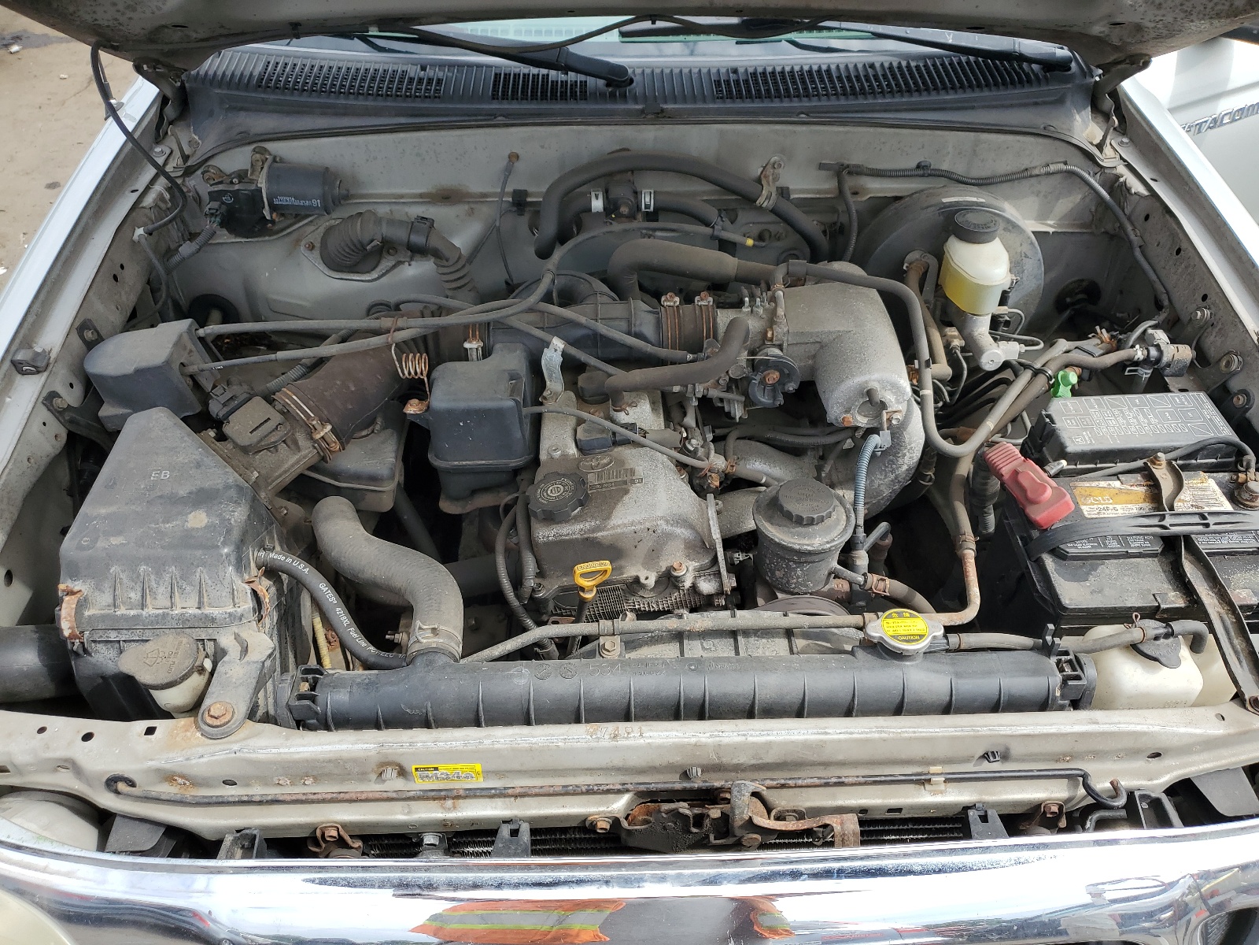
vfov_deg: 53.1
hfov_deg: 67.3
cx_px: 630
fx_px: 946
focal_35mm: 26
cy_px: 472
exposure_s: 1/1111
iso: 50
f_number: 1.5
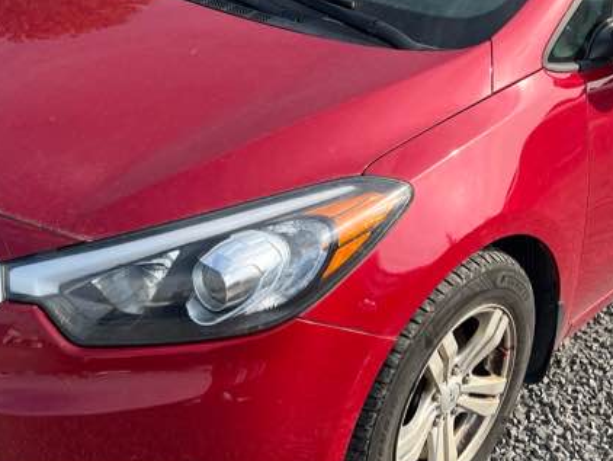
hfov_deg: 33.8
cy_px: 143
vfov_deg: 25.5
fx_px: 1010
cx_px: 315
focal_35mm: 57
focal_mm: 5.7
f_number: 1.5
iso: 50
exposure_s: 1/1553
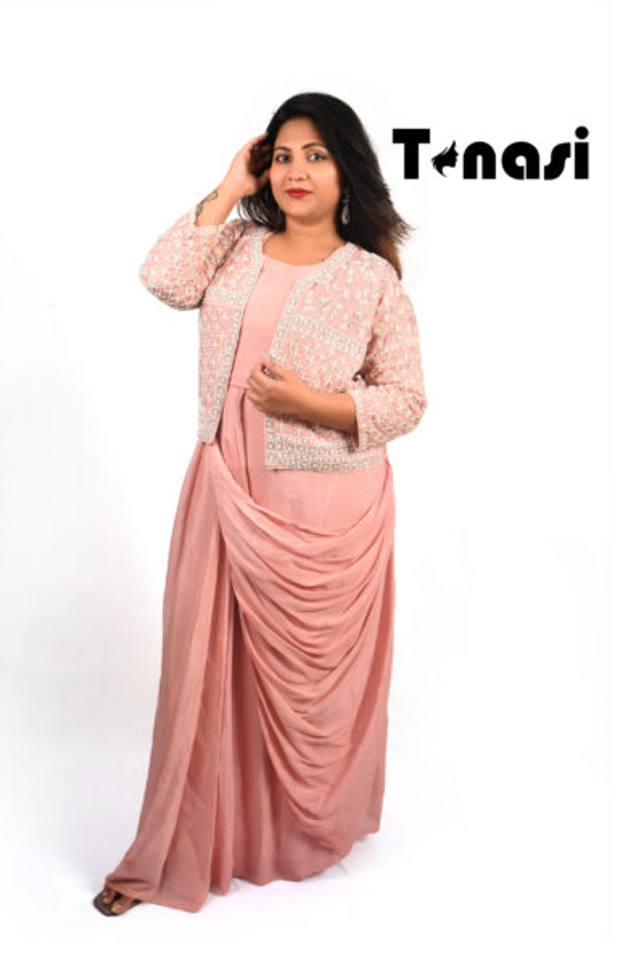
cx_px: 322
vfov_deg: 58.7
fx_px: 858
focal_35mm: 32
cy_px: 482
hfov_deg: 41.2
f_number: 10
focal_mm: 32
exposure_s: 1/125
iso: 250
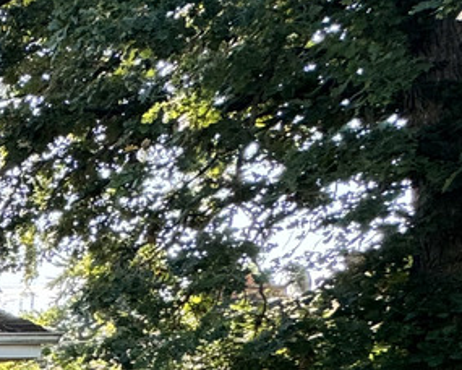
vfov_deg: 19.8
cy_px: 519
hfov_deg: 14.6
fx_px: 943
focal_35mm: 69
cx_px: -686
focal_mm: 2.22
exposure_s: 1/195
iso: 40
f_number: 2.2
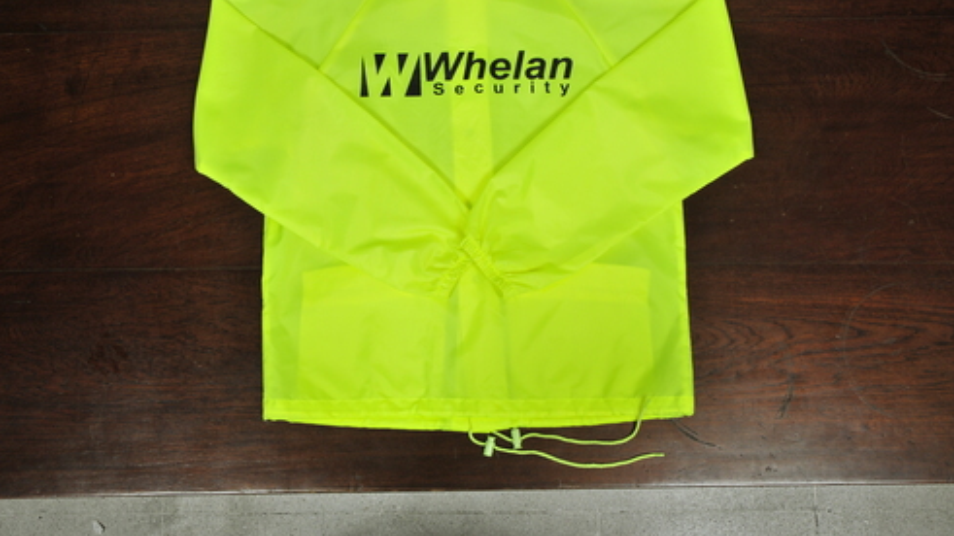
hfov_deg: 41.7
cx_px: 472
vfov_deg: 24.1
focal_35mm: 50
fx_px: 1253
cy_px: 218
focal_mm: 31
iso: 200
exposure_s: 1/160
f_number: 11
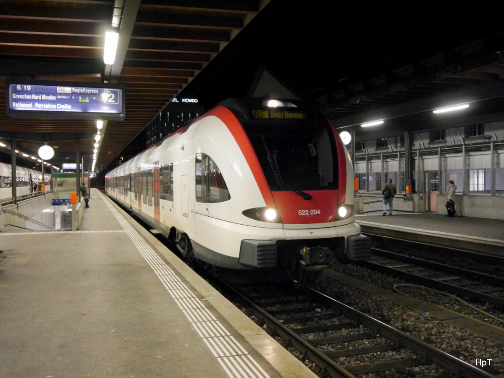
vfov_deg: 41.8
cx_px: 252
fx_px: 495
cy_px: 189
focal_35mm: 34
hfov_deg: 54.0
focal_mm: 17
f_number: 4
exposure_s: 1/50
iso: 3200
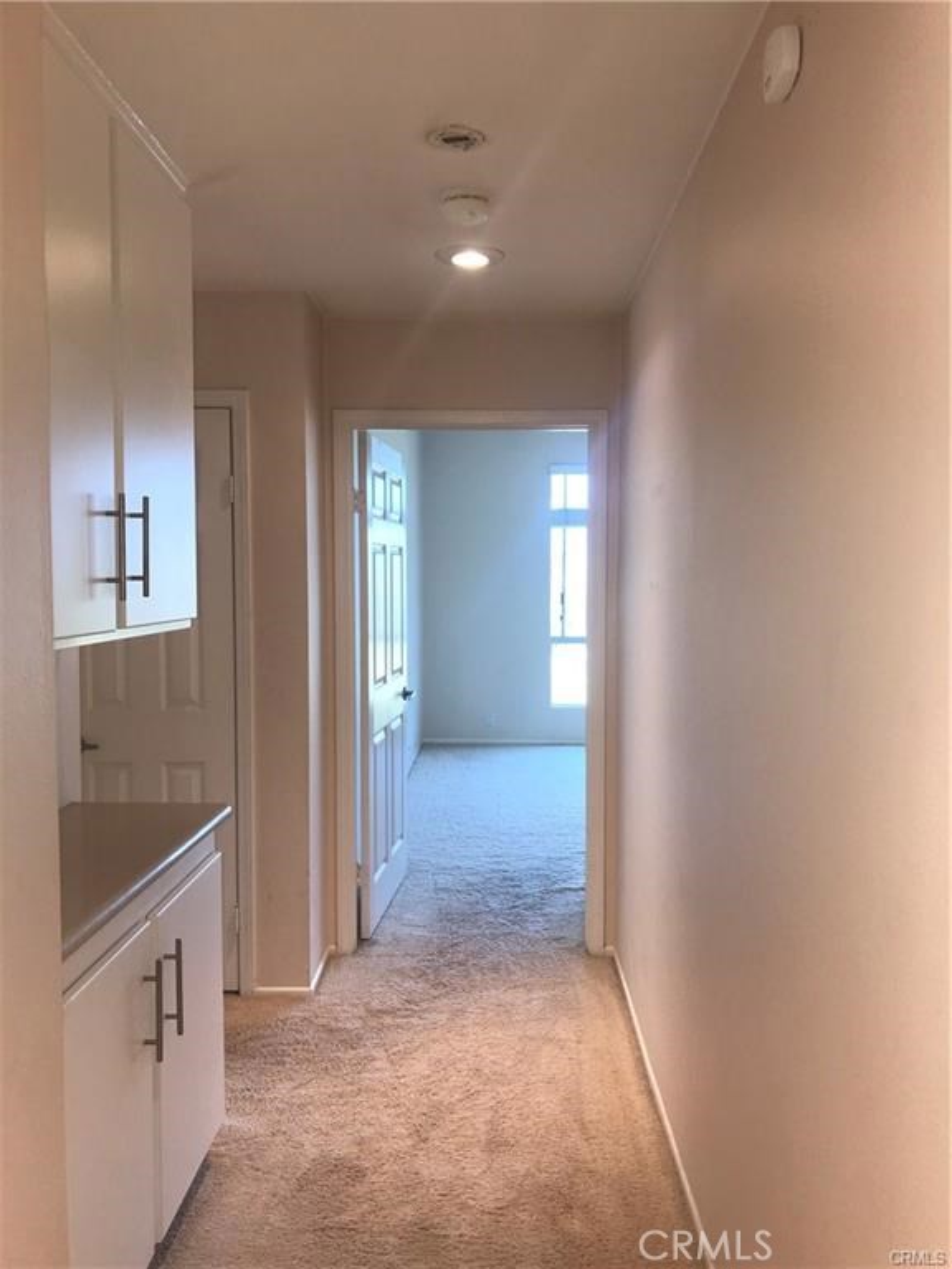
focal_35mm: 28
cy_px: 634
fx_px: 1027
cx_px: 476
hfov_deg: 49.7
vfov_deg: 63.4
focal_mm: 3.99
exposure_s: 1/58
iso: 20
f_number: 1.8
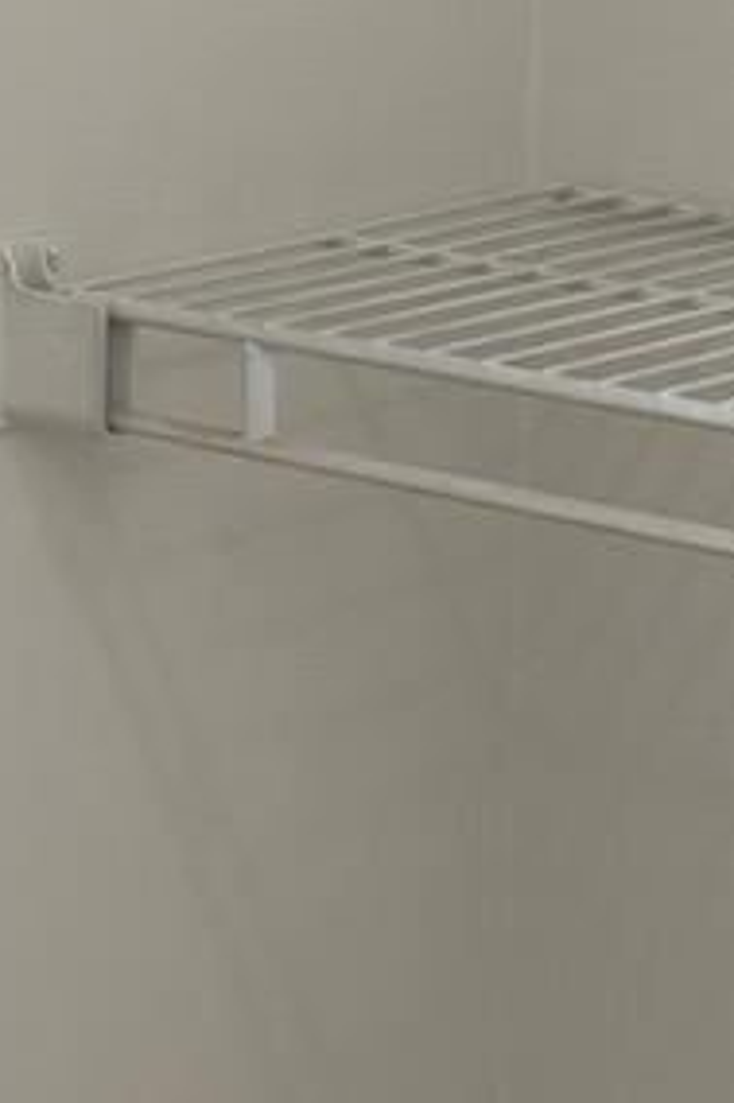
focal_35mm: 135
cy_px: -35
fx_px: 4133
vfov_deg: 14.9
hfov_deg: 10.1
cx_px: 637
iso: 125
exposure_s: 1/60
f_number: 1.78
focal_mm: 6.76
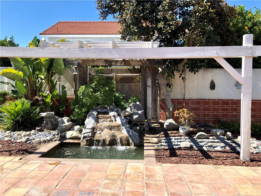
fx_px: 211
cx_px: 130
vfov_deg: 49.7
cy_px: 98
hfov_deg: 63.4
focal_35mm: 28
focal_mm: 3.99
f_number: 1.8
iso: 20
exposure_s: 1/1012
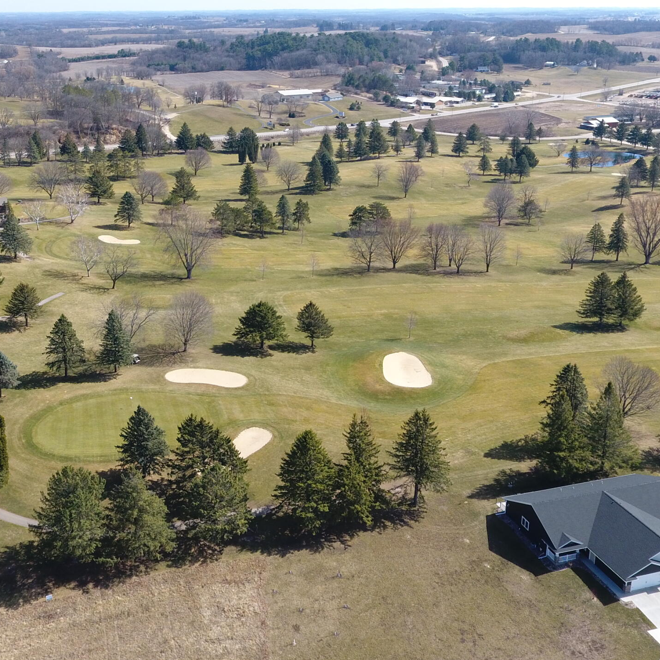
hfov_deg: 44.3
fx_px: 798
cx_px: 220
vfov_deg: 44.3
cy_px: 219
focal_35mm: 37
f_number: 2.8
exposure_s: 1/470
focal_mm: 3.61
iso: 100
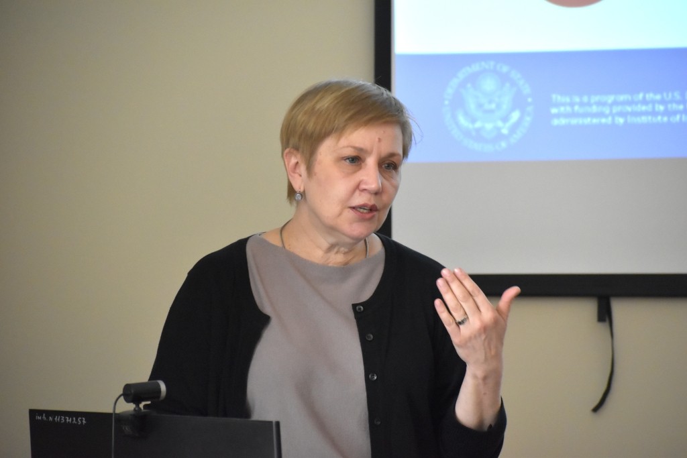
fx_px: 4867
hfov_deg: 8.1
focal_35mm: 255
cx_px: 344
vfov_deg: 5.4
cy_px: 229
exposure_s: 1/125
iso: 2800
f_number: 5
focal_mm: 170
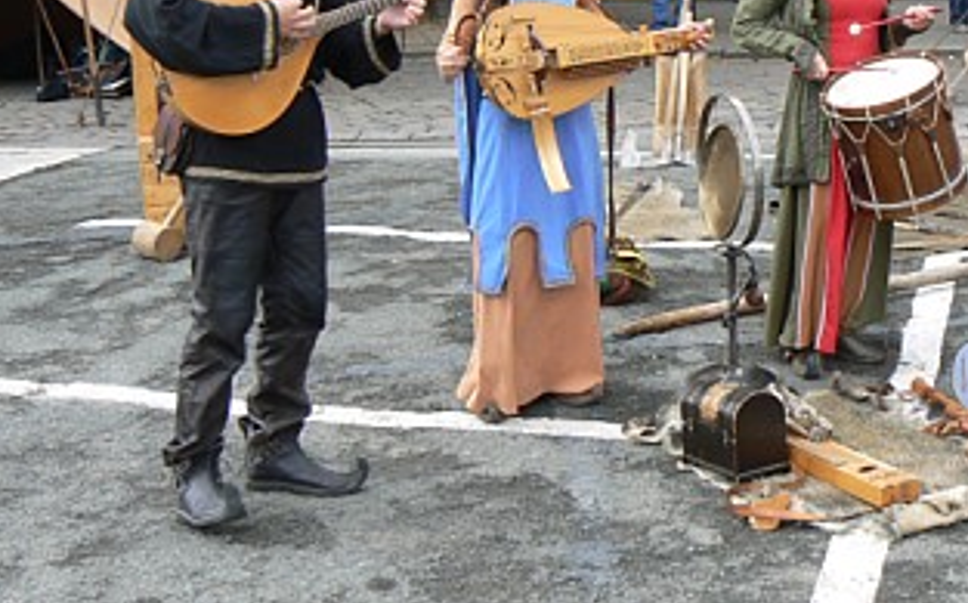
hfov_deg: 33.1
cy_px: 172
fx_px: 1608
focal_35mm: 61
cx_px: 671
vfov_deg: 21.1
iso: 80
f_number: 4
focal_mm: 6
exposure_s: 1/100
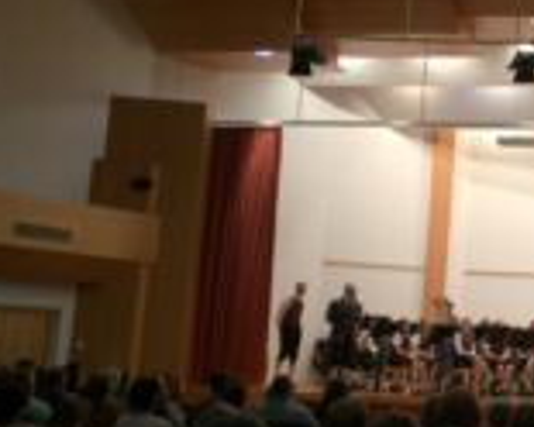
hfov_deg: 23.4
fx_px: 1154
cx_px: 668
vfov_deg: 20.9
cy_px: 165
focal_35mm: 73
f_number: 2.2
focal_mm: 4.15
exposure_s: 1/33
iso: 160
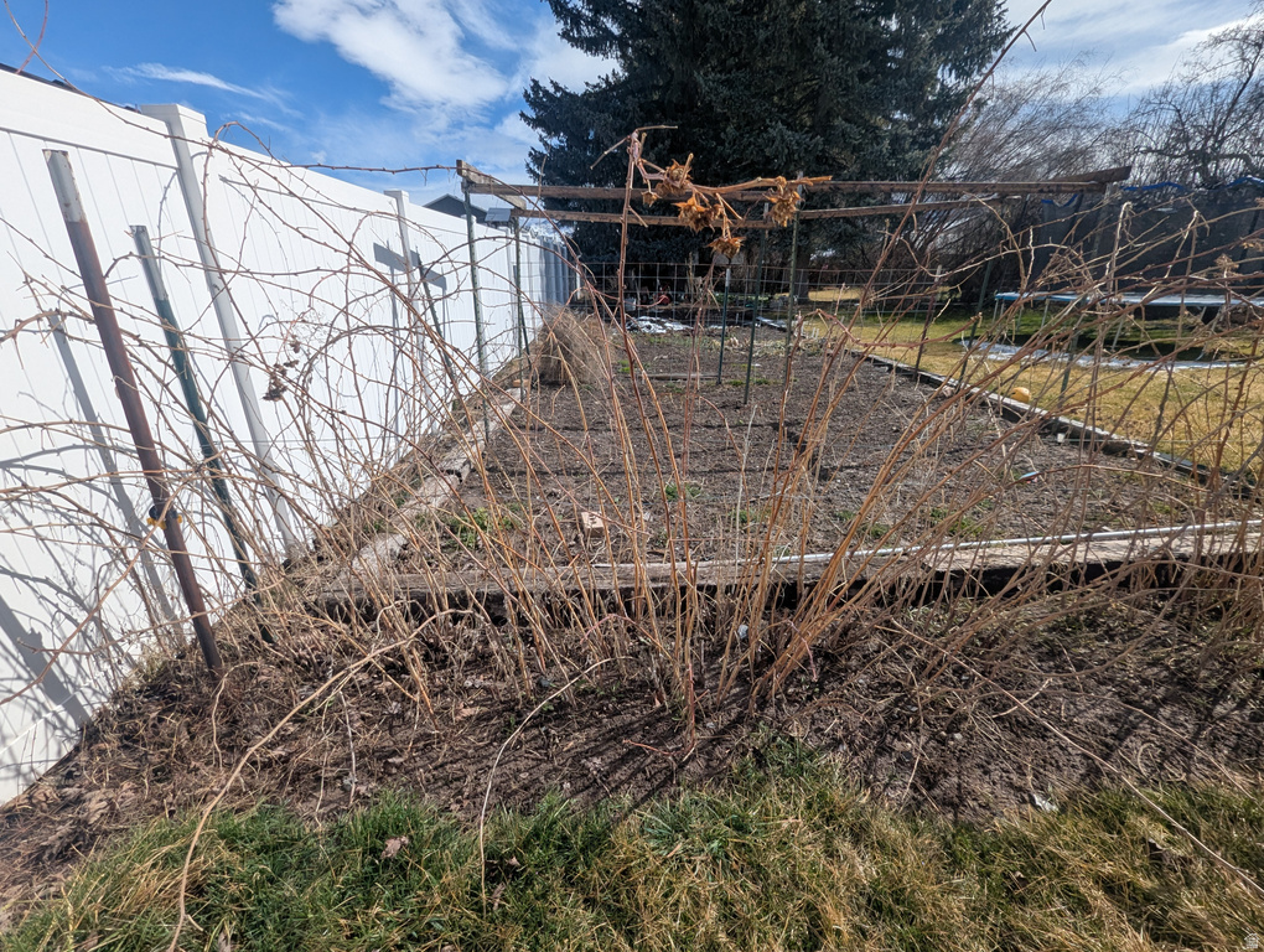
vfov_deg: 90.1
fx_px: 475
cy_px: 476
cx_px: 632
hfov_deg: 106.1
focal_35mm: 13
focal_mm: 1.95
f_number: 2.2
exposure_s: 1/2475
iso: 46
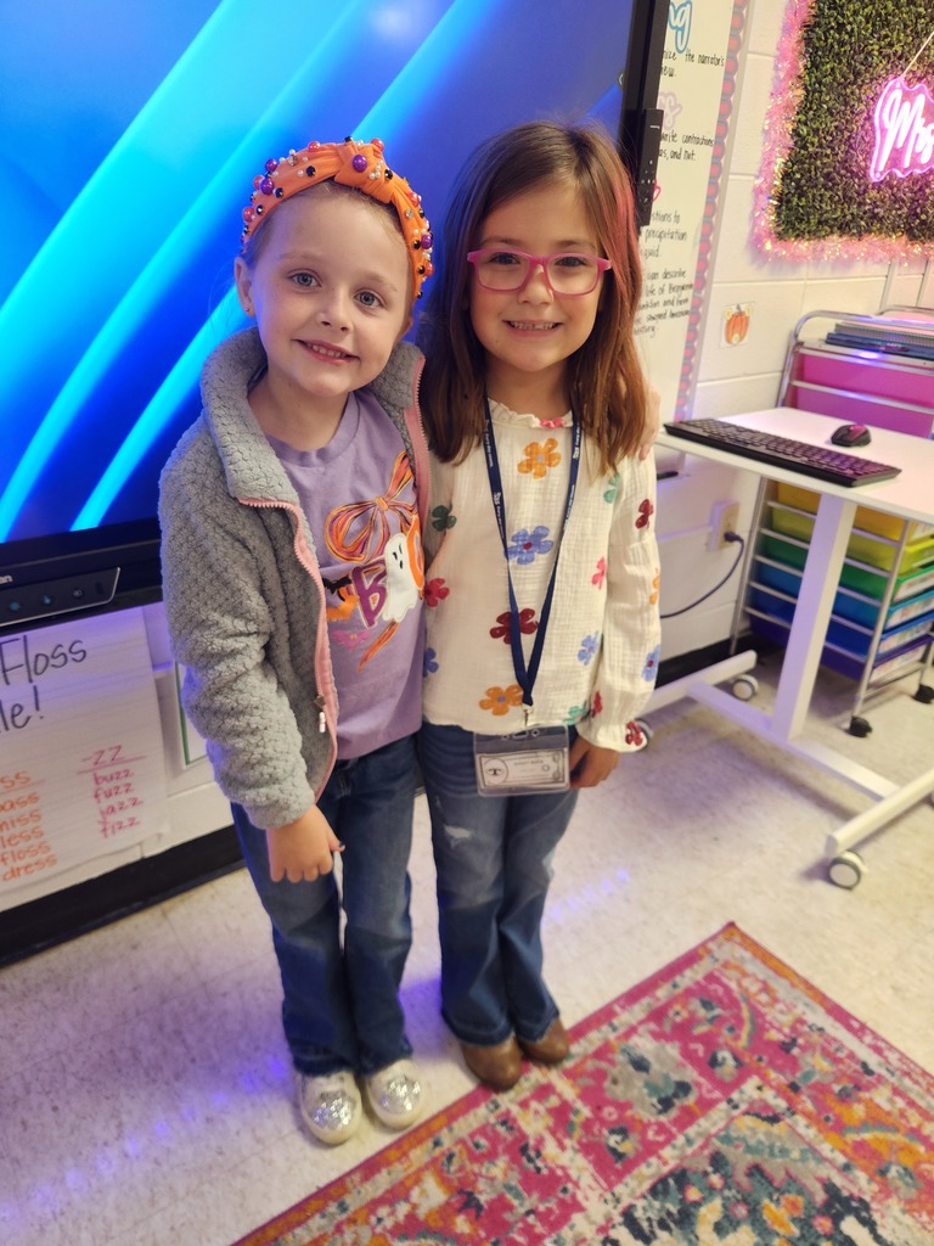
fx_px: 827
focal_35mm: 23
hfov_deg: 58.9
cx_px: 467
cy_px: 623
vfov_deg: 73.9
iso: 160
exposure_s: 1/60
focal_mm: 5.4
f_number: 1.8
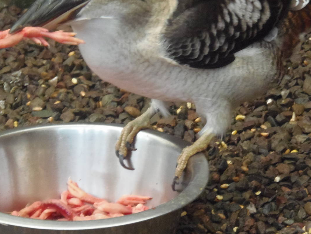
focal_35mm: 419
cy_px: 105
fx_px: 3765
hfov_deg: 4.7
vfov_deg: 3.5
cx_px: 133
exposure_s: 1/20
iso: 400
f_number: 5.2
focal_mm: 51.7
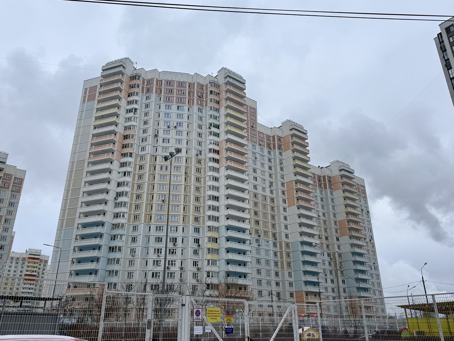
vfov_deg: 56.8
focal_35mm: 24
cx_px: 227
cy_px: 170
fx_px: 315
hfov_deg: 71.6
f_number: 1.78
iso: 80
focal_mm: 6.76
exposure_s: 1/772
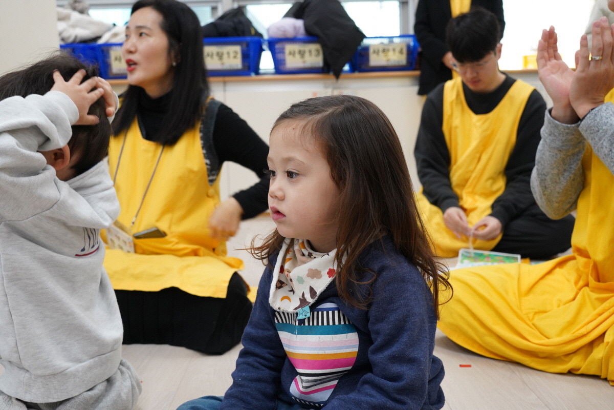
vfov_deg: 32.6
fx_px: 699
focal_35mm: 41
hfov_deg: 47.4
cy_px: 205
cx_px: 307
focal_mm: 41
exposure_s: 1/60
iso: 2500
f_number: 7.1
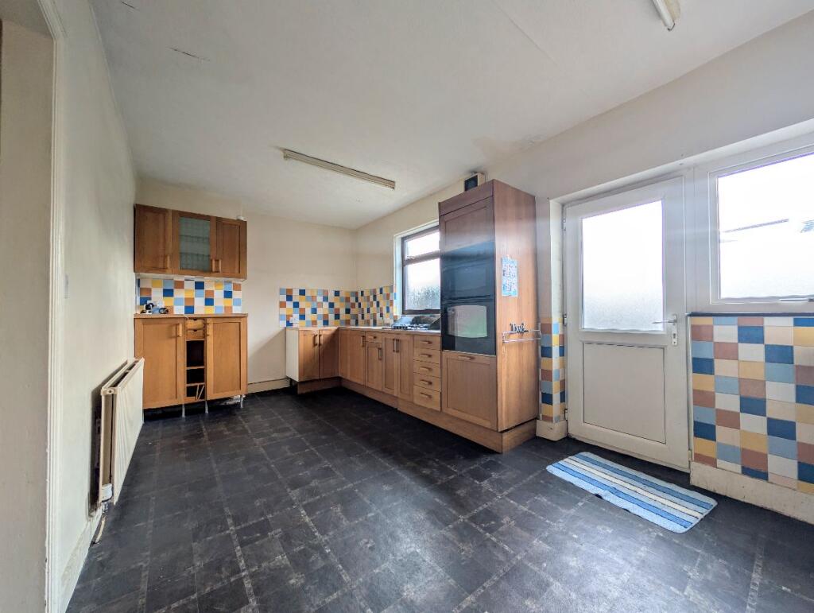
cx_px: 407
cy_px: 306
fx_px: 283
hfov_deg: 110.5
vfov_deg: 94.6
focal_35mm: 12
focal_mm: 2.02
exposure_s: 1/98
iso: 48
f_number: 1.7
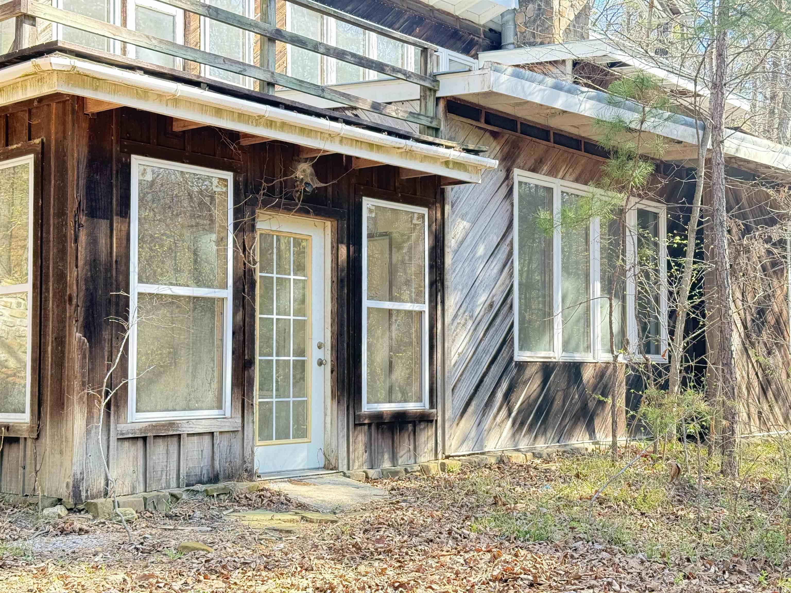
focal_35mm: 48
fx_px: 1097
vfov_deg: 30.3
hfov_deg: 39.7
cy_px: 296
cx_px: 396
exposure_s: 1/242
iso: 100
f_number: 1.78
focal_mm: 6.76
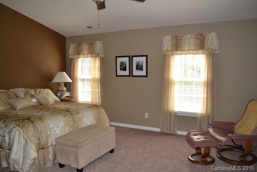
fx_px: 193
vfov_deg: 48.0
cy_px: 86
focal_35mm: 27
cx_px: 128
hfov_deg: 67.4
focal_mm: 18
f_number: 4
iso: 250
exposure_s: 1/125
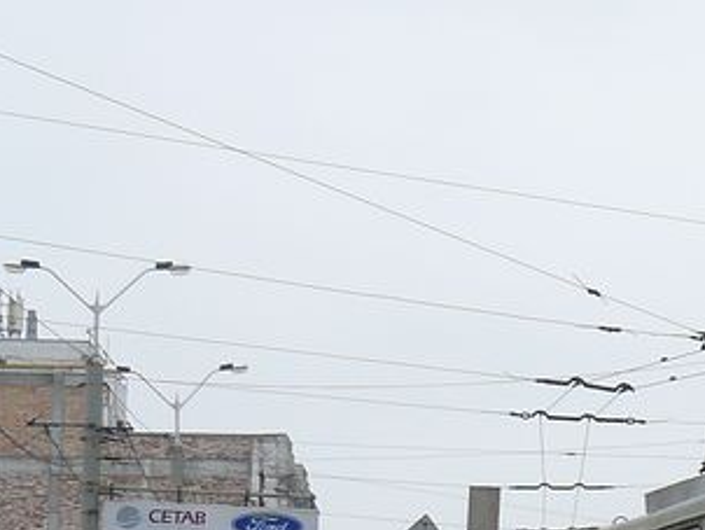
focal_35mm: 166
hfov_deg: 11.3
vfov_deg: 8.9
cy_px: 390
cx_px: 1116
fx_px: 3383
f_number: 5
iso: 100
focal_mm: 8.2
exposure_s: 1/320
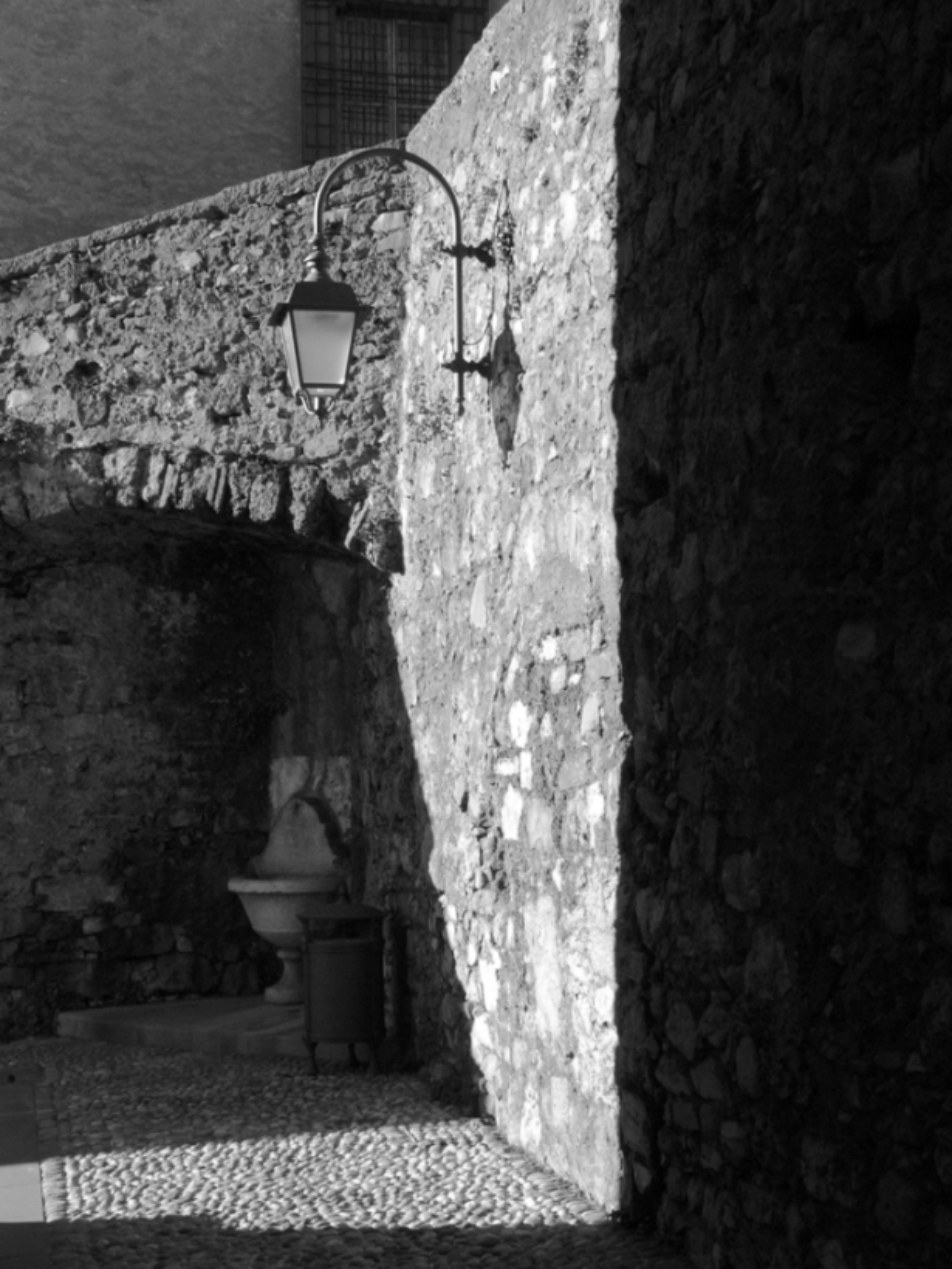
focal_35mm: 51
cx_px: 476
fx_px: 1870
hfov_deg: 28.6
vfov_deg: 37.5
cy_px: 634
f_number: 4
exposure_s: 1/125
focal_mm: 8.4
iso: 100
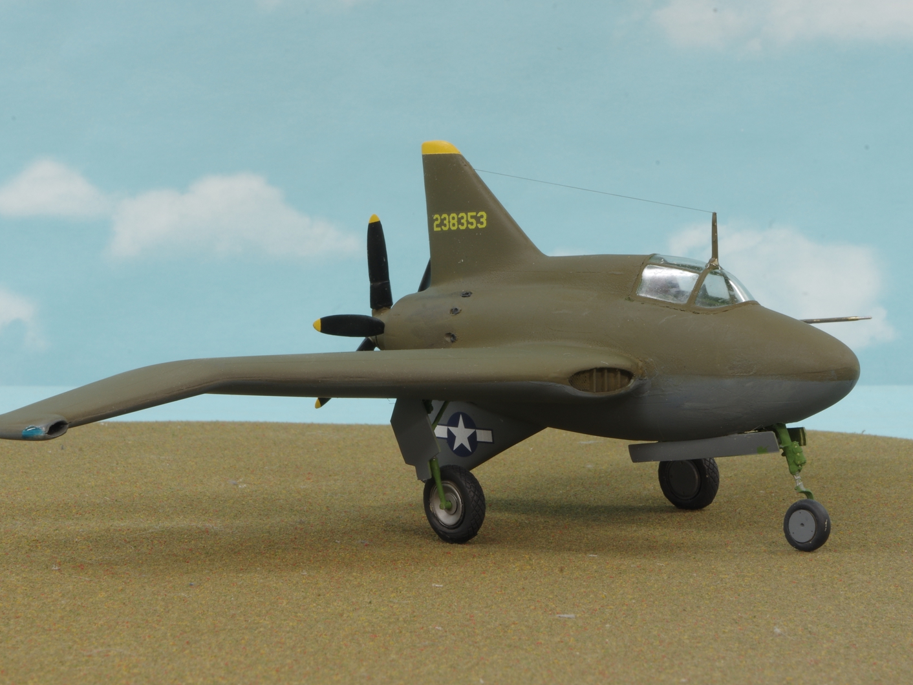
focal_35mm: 98
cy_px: 343
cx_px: 439
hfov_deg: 20.0
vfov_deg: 15.1
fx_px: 2585
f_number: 32
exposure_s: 5
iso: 100
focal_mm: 60
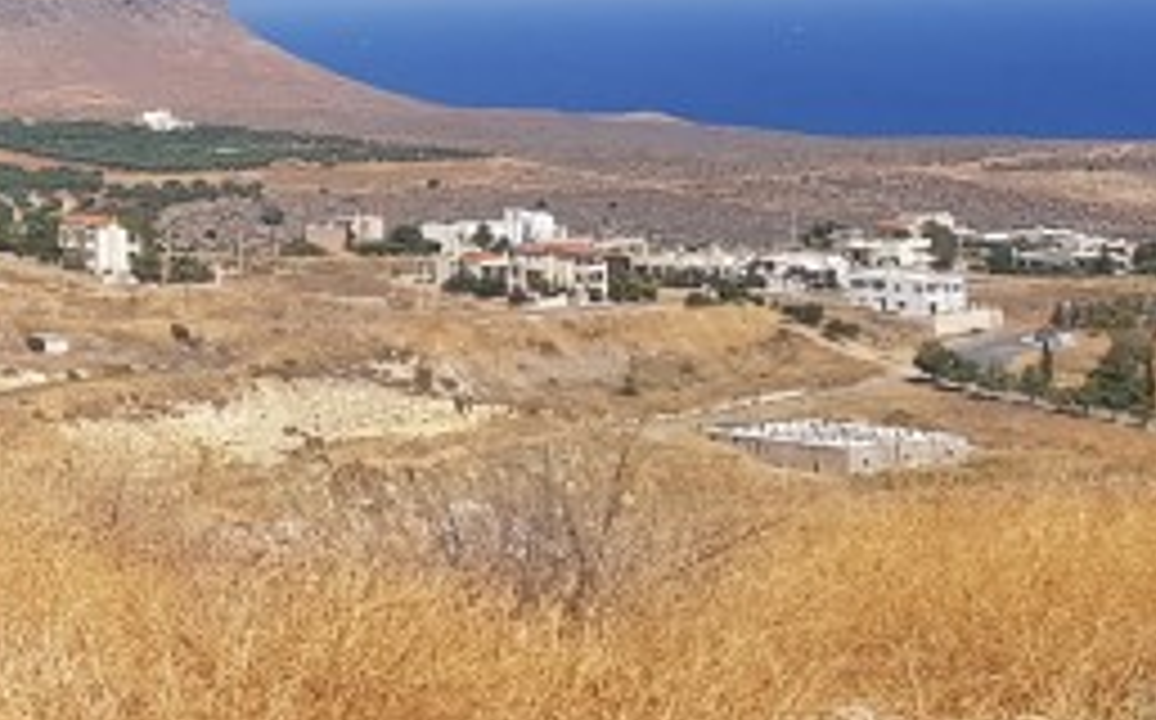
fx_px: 3462
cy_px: -54
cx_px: -850
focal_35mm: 110
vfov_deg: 11.7
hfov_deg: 16.3
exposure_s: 1/3096
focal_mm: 4.3
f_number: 1.7
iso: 40
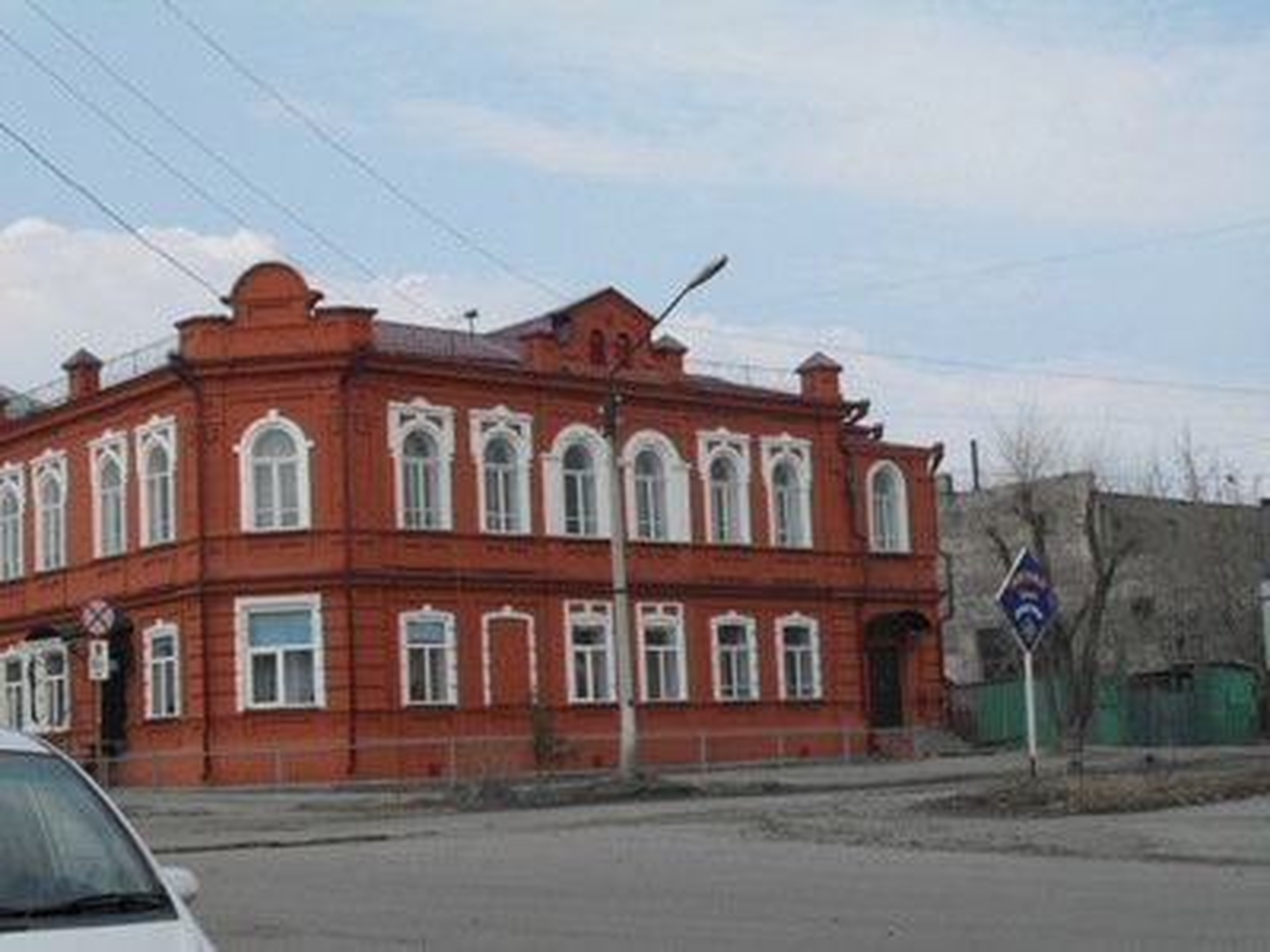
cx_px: 635
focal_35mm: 71
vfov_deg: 20.7
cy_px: 476
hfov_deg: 27.4
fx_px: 2605
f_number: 10.8
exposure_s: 1/125
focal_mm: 11.7
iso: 80
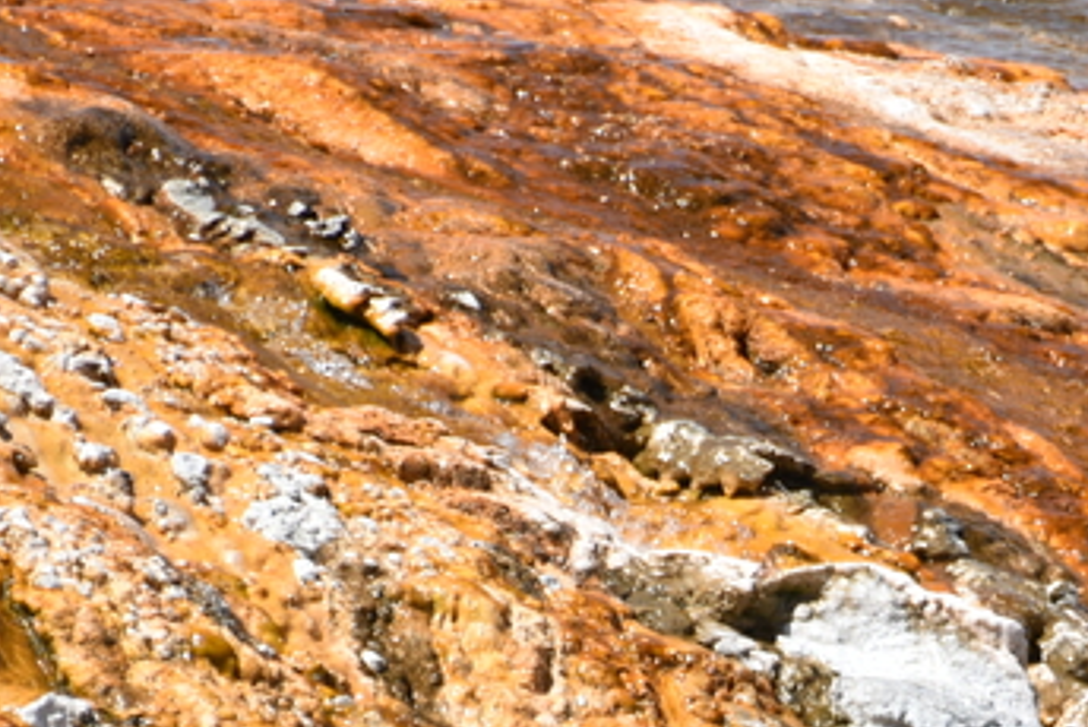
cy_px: 812
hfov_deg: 1.8
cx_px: 813
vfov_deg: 1.2
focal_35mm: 1115
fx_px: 33725
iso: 140
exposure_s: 1/640
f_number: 5.6
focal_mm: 300
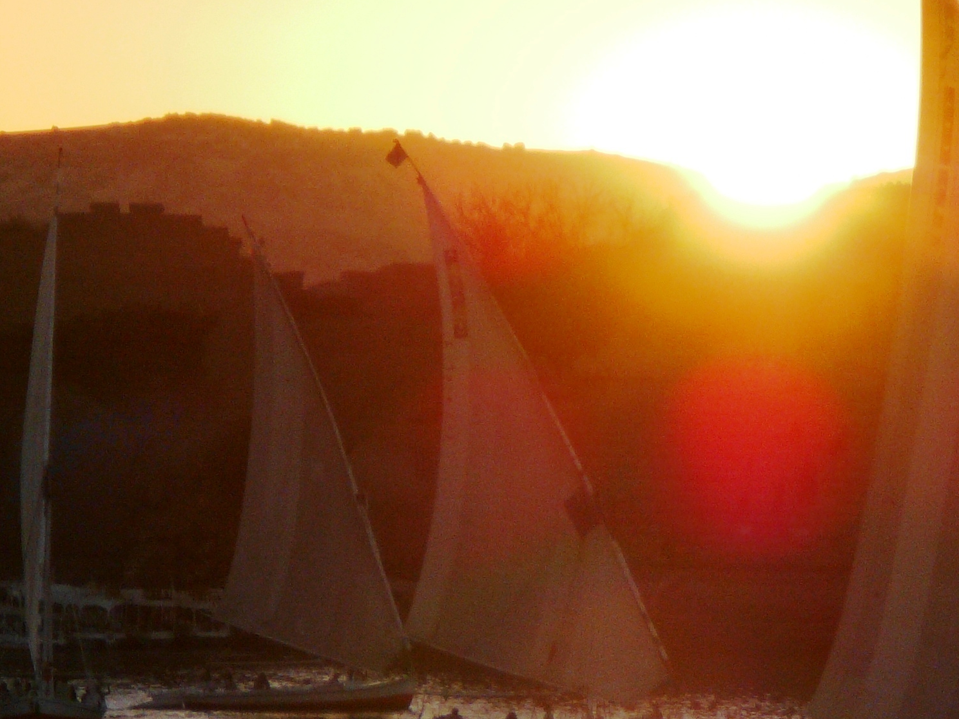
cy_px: 508
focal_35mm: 351
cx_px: 699
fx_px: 9724
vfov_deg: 4.2
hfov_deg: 5.6
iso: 80
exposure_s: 1/640
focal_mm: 30.3
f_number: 4.1
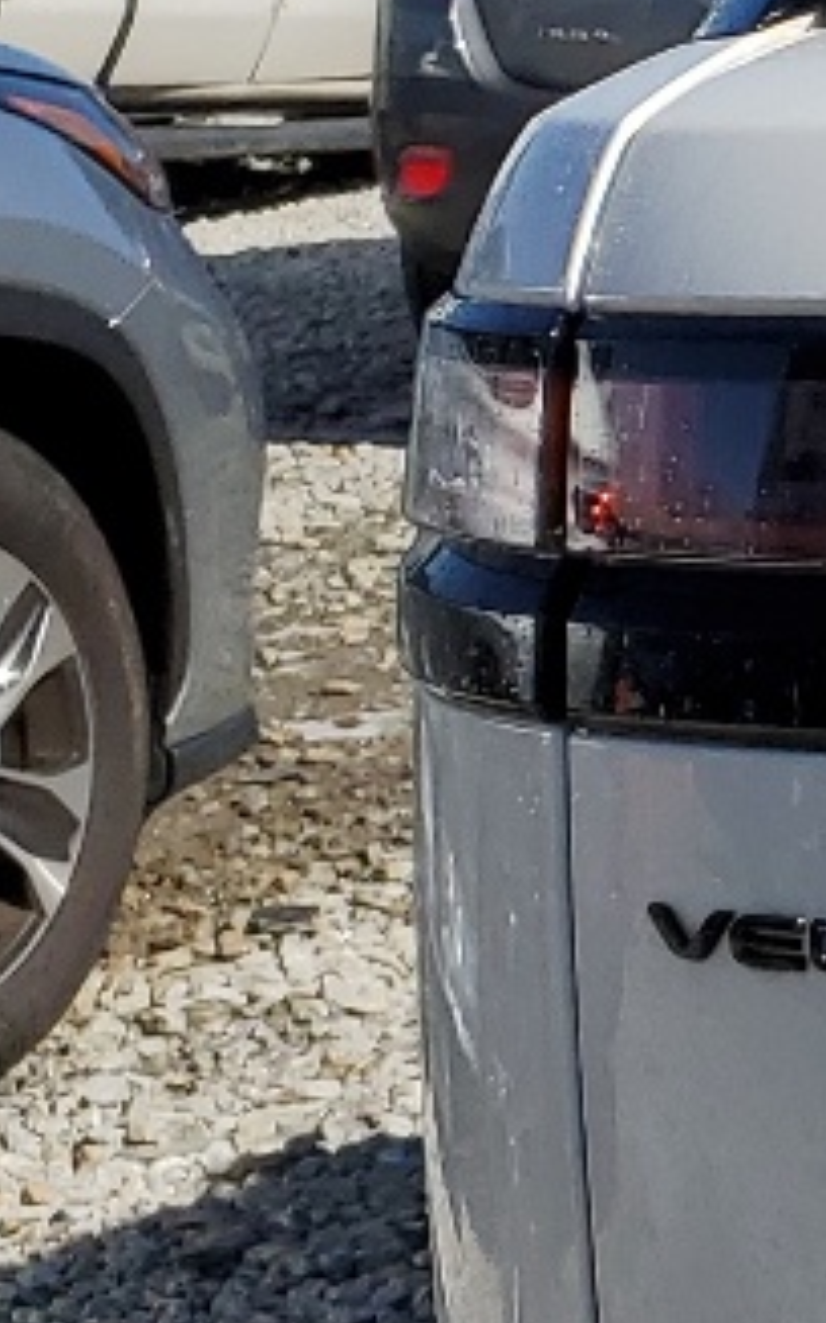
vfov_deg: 15.5
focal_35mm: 135
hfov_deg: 7.8
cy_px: 761
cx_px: 2806
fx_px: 4869
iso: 50
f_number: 1.5
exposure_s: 1/5000
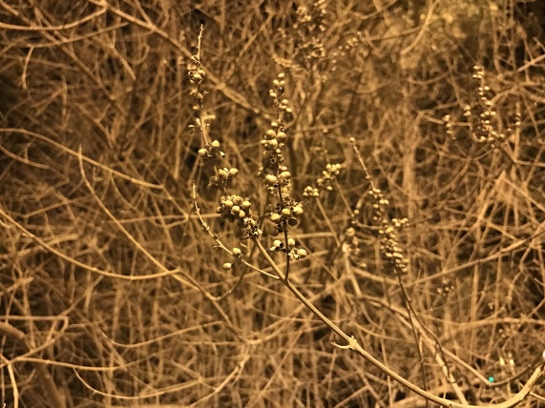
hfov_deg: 60.0
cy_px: 194
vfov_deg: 46.8
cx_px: 262
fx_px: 472
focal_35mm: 30
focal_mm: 3.99
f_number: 1.8
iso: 100
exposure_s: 1/5
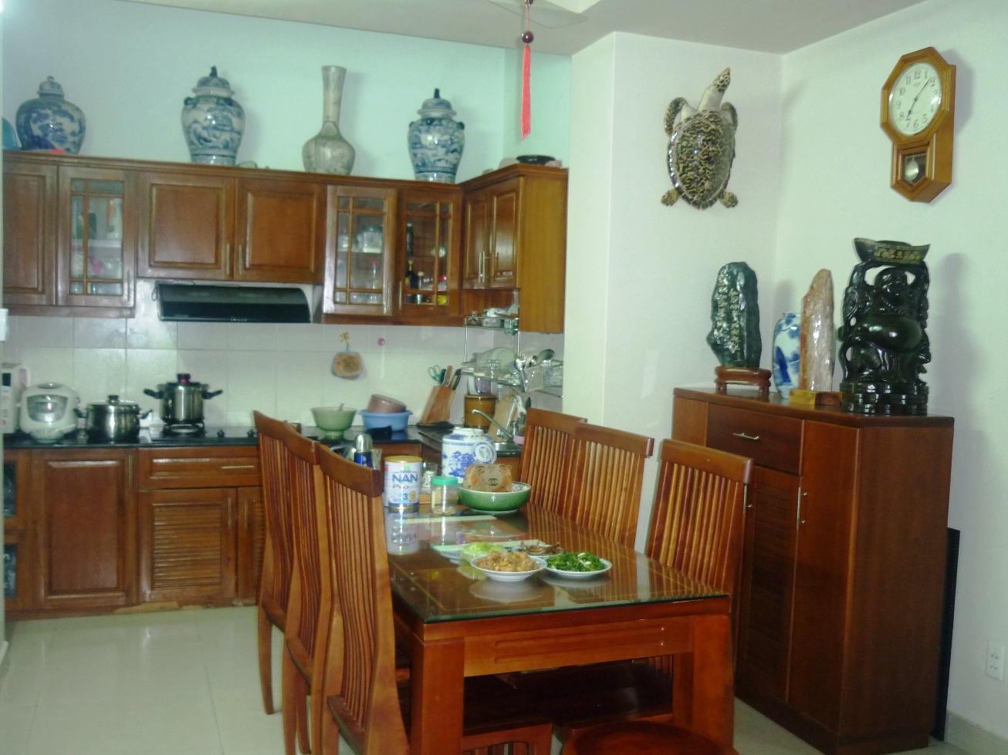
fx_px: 961
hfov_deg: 55.4
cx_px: 504
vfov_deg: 42.9
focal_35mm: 33
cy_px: 378
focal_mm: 5.5
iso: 250
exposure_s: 1/8
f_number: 2.8
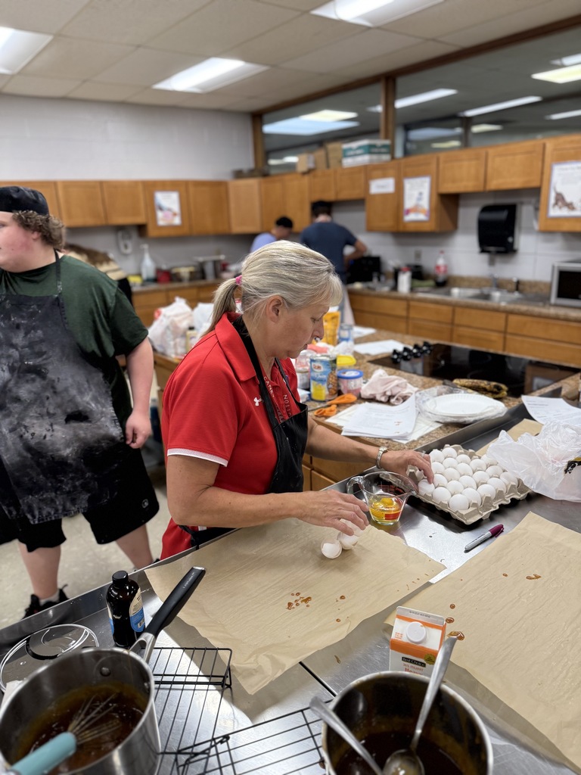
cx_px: 290
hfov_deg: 56.8
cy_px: 388
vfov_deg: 71.6
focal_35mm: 24
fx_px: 537
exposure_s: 1/150
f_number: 1.78
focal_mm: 6.76
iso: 125
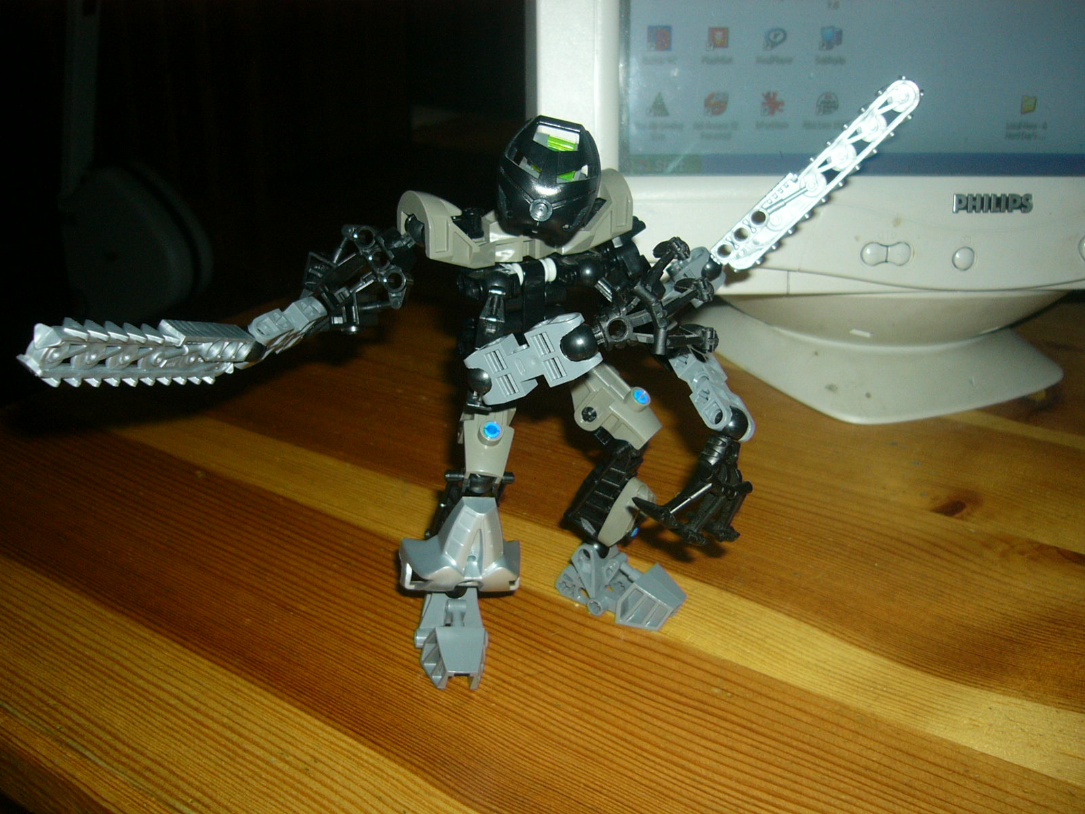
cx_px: 542
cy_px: 407
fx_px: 1097
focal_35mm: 35
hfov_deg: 52.6
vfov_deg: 40.7
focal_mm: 5.8
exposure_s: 1/60
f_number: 2.8
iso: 100
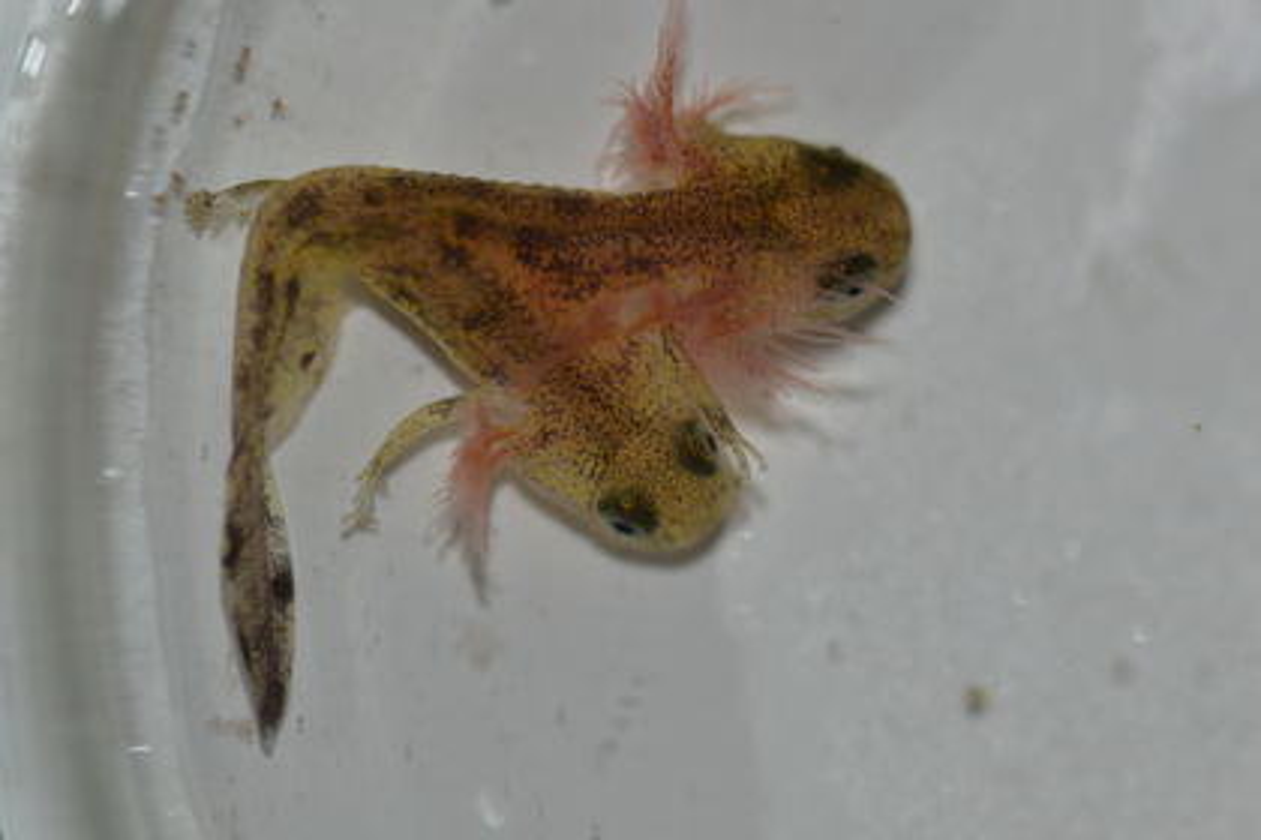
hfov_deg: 13.0
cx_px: 630
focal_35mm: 158
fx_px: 5516
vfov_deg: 8.7
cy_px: 420
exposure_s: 1/60
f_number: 8
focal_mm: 105
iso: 200
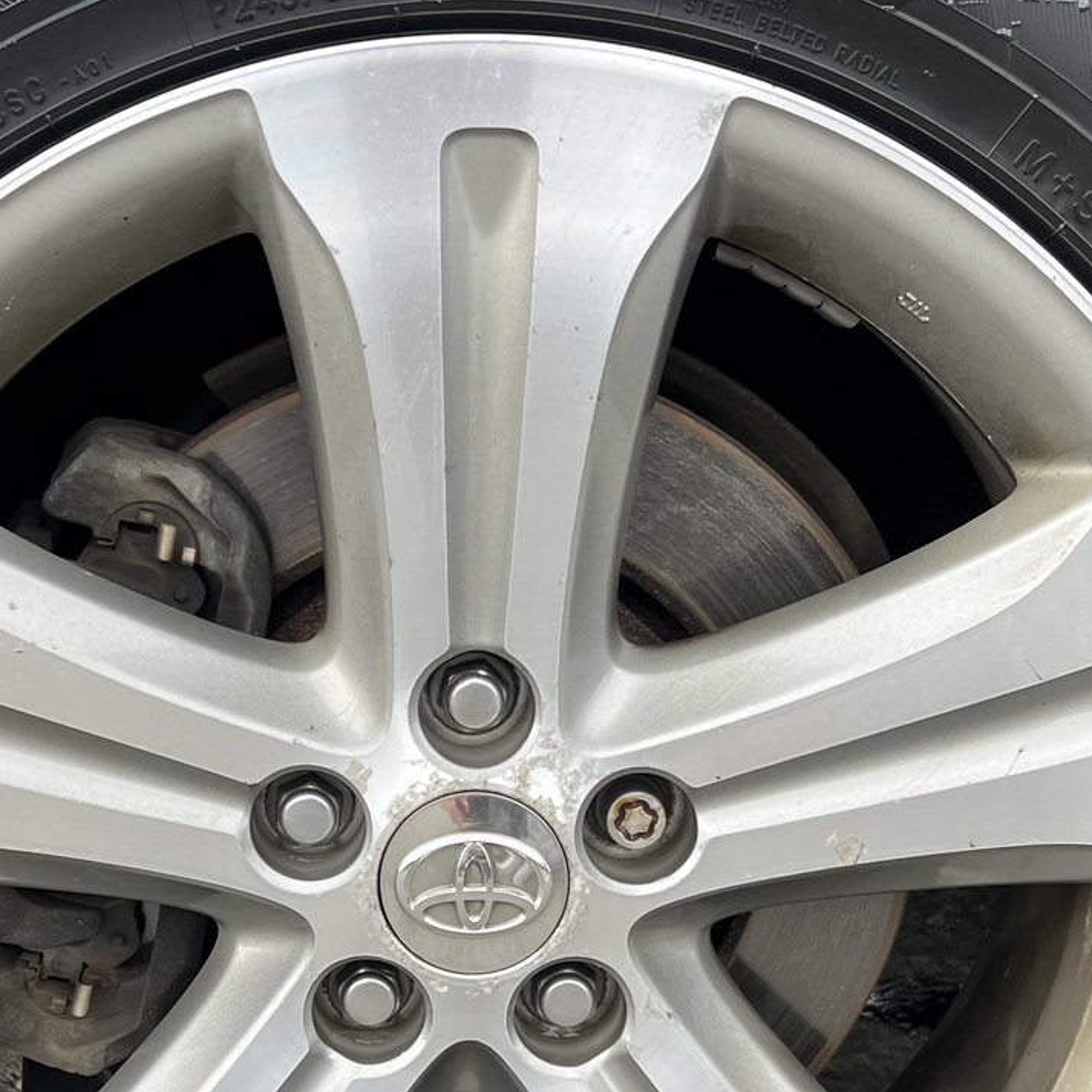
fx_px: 2356
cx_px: 417
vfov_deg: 25.9
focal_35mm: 66
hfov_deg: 26.0
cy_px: 775
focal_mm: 5.7
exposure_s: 1/402
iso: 50
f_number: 1.5
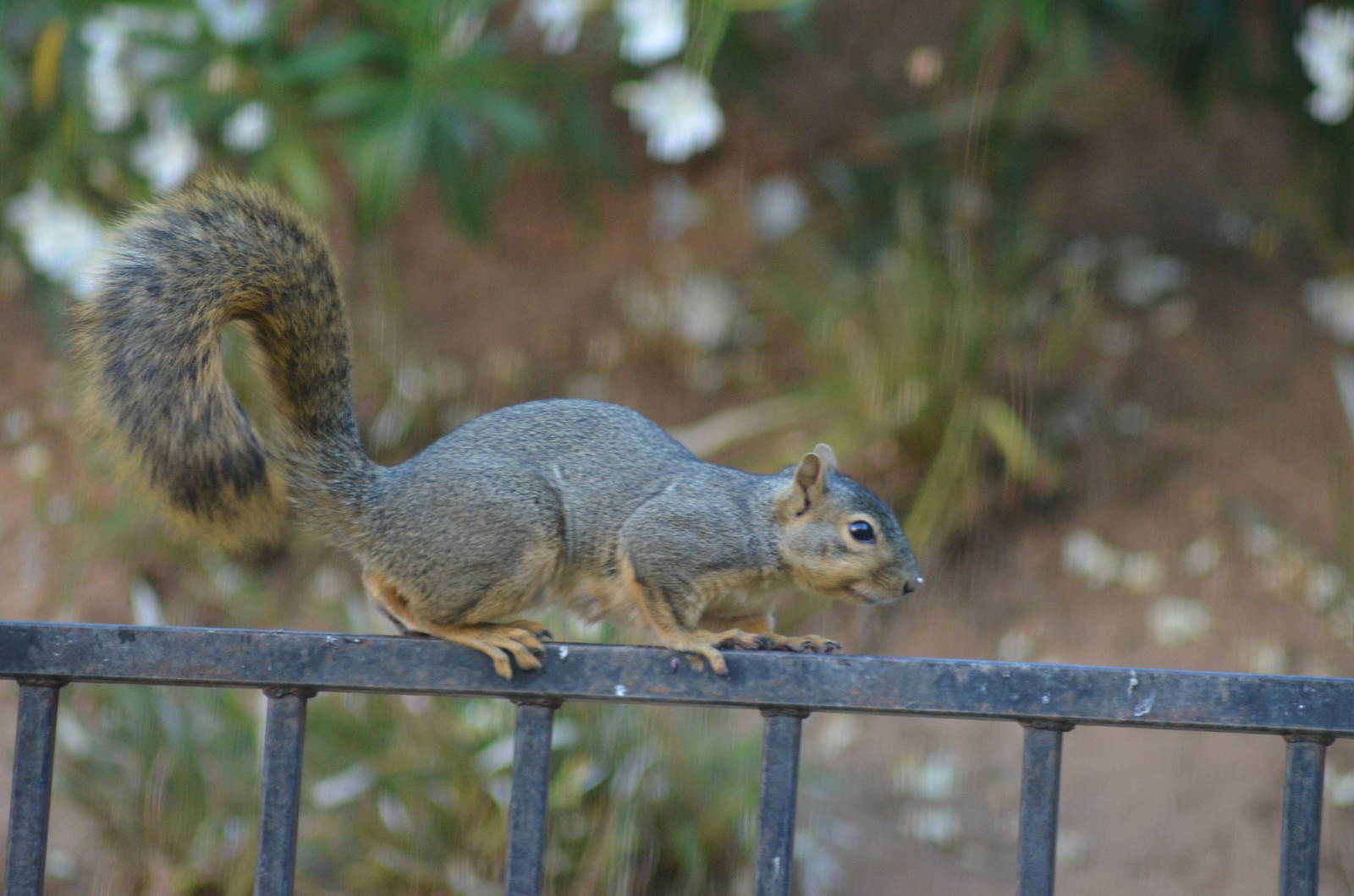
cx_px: 677
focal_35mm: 450
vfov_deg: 3.0
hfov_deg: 4.6
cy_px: 448
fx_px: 16891
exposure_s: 1/250
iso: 1600
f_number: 5.6
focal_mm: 300
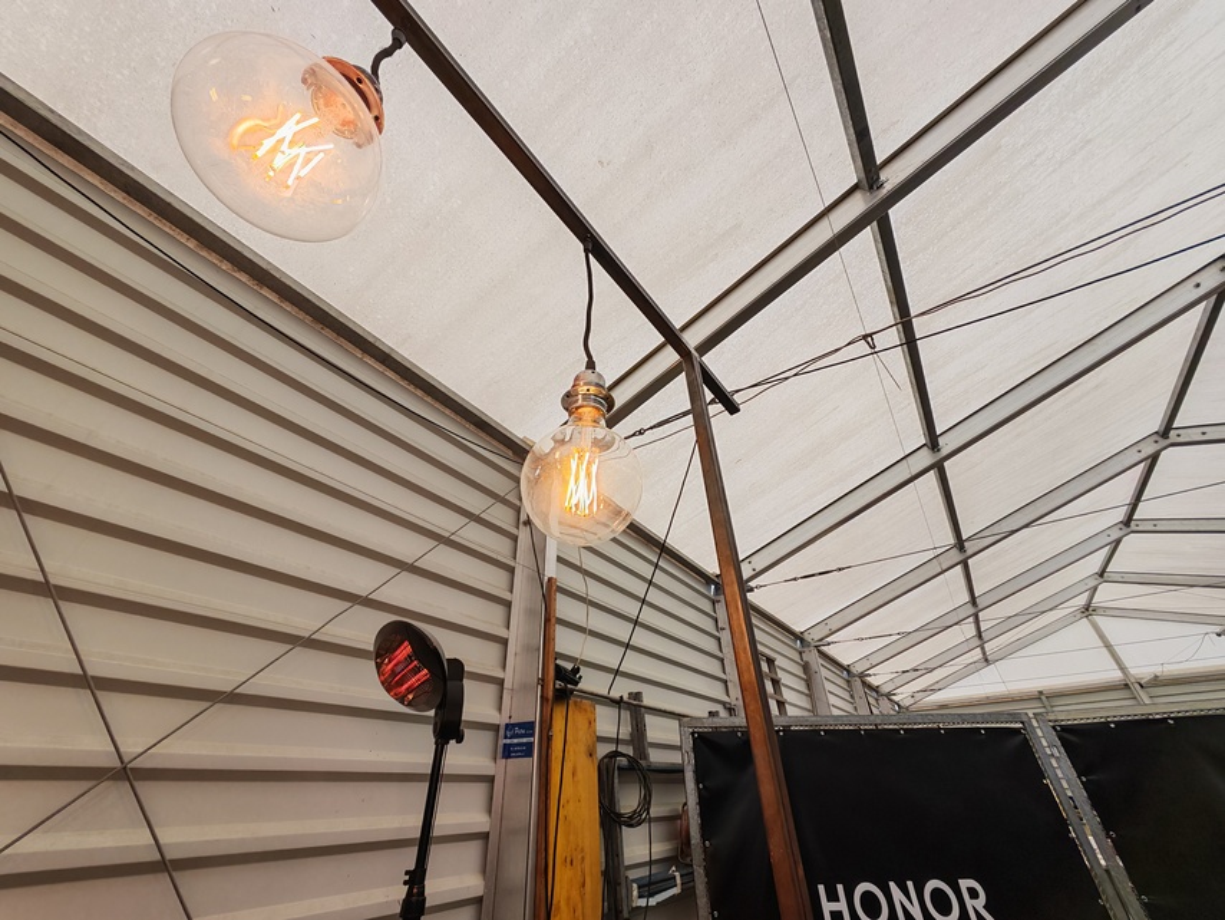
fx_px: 425
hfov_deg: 110.5
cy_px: 460
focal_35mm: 12
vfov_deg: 94.5
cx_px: 612
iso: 100
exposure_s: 1/50
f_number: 2
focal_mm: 1.82
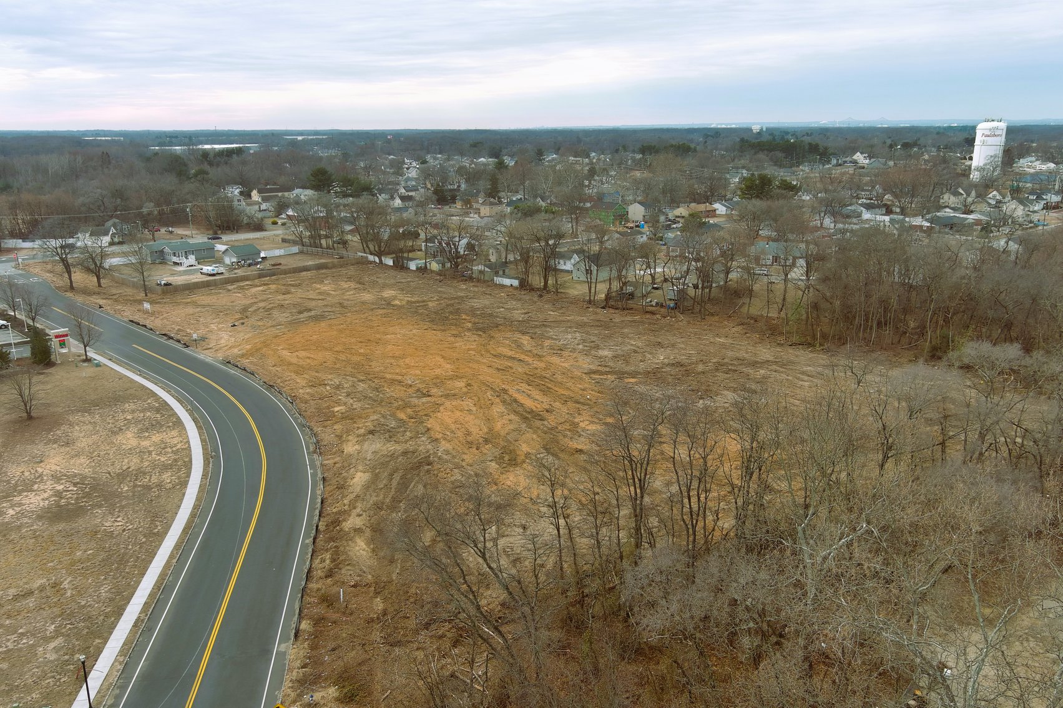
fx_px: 856
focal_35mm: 29
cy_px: 354
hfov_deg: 63.7
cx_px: 532
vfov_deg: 45.0
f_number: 2.8
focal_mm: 10.57
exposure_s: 1/640
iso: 100
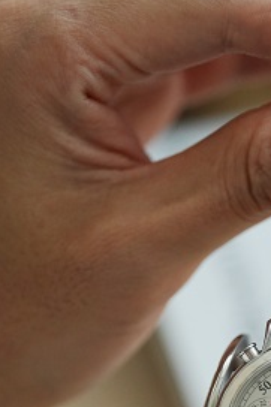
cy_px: 439
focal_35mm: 271
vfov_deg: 7.6
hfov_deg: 5.0
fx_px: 3064
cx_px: 308
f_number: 2.8
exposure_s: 1/250
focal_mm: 105
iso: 2500
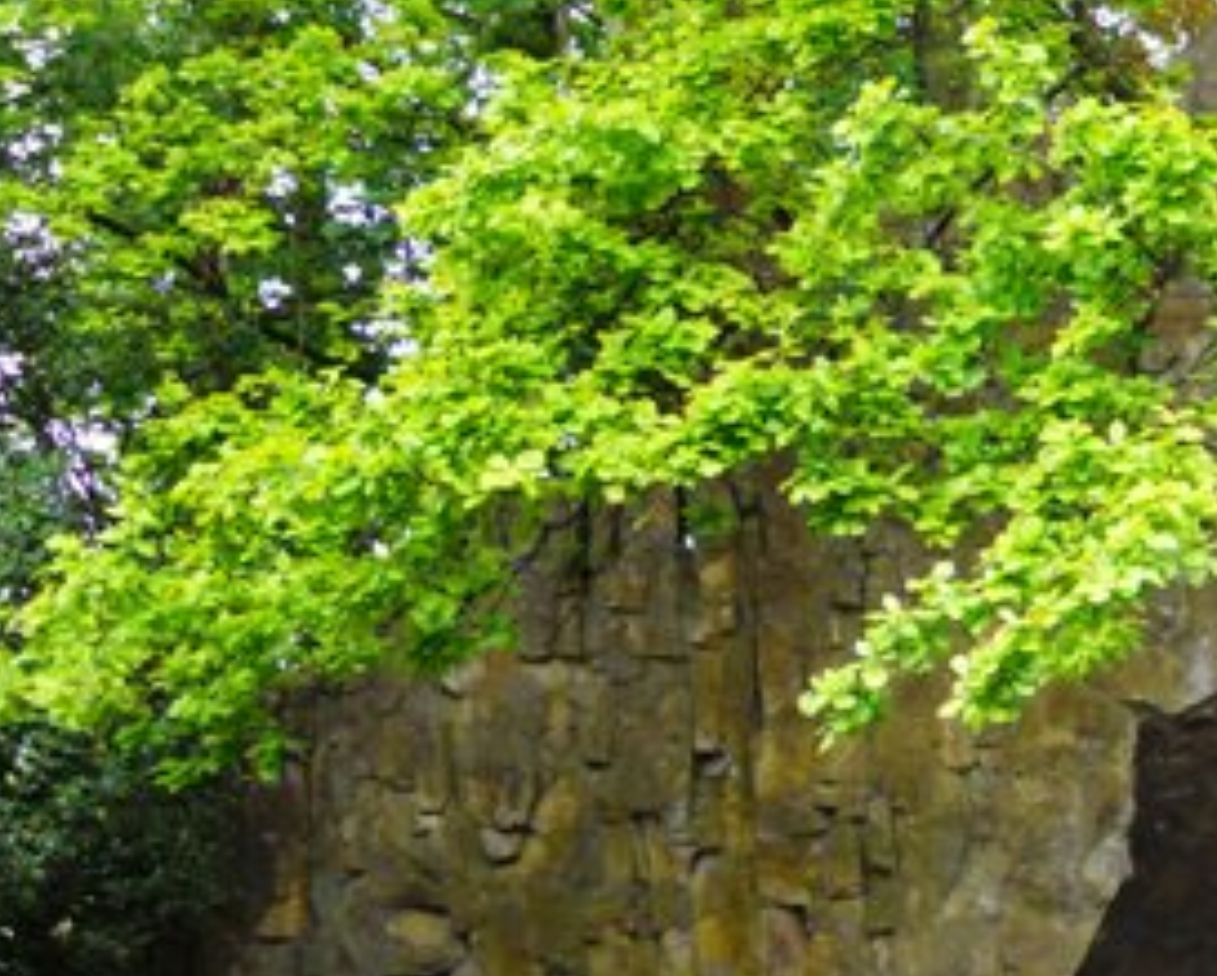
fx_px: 2308
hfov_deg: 26.9
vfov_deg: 23.6
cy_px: 731
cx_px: 1377
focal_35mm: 64
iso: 320
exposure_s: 1/250
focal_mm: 5
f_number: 2.7
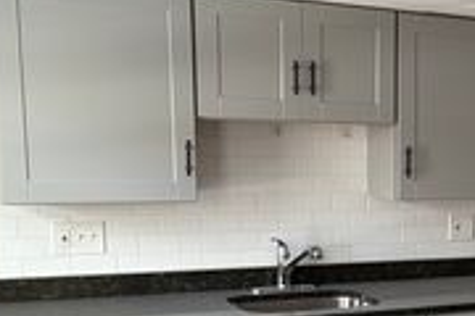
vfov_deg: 17.9
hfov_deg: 23.5
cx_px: 633
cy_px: 294
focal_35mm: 75
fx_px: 990
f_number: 1.6
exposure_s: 1/60
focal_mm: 5.96
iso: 160
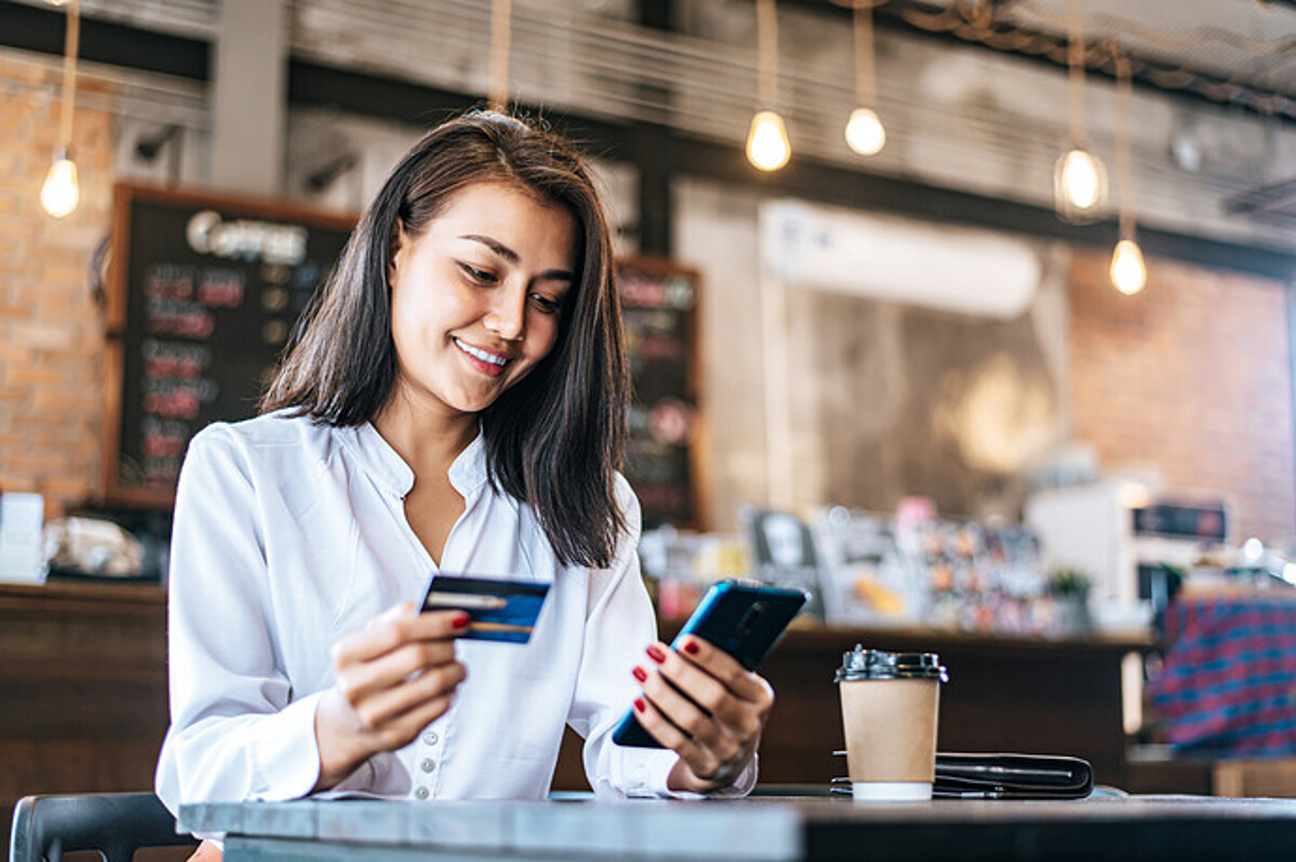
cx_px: 648
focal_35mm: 50
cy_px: 431
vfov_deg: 27.0
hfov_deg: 39.6
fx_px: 1799
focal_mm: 50
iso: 400
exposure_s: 1/125
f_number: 1.8
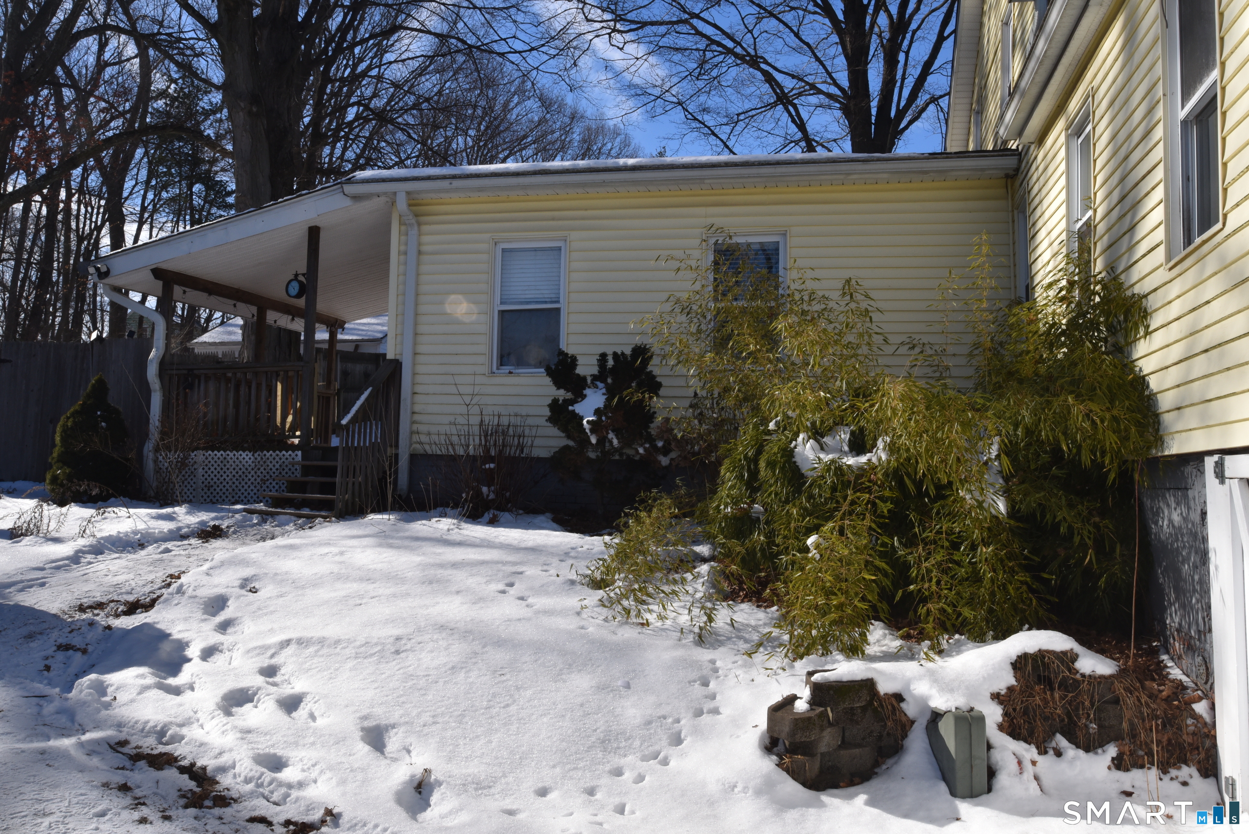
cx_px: 624
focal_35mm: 29
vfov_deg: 45.0
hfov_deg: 63.6
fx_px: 1007
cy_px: 417
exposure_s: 1/200
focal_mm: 29
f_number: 29
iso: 800
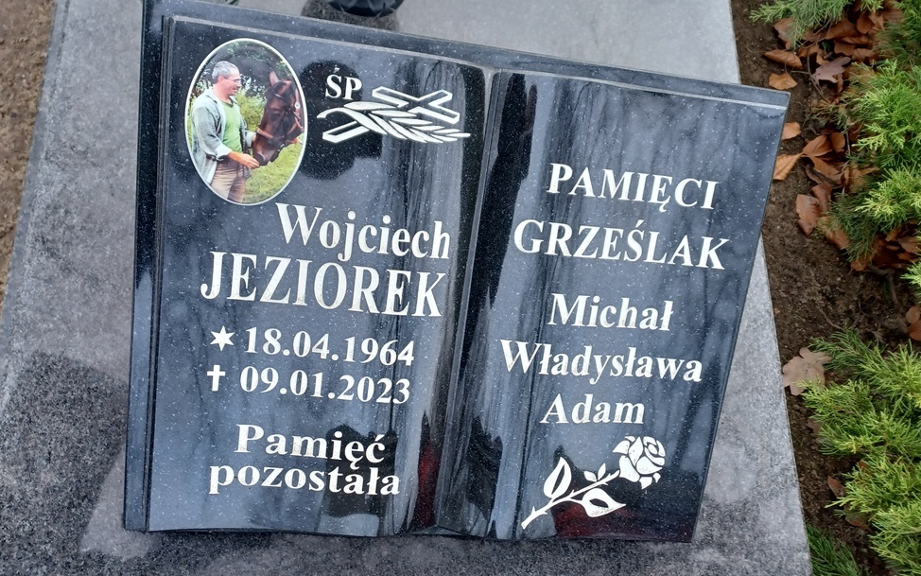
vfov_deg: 43.1
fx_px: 728
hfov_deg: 64.6
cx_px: 428
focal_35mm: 29
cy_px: 304
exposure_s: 1/50
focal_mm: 4.6
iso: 125
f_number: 1.8
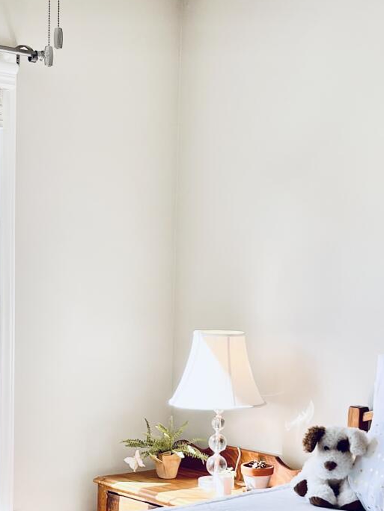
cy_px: 427
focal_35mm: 76
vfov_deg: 25.1
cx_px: 205
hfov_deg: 19.4
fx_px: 1124
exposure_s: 1/404
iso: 50
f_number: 1.5
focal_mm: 5.7
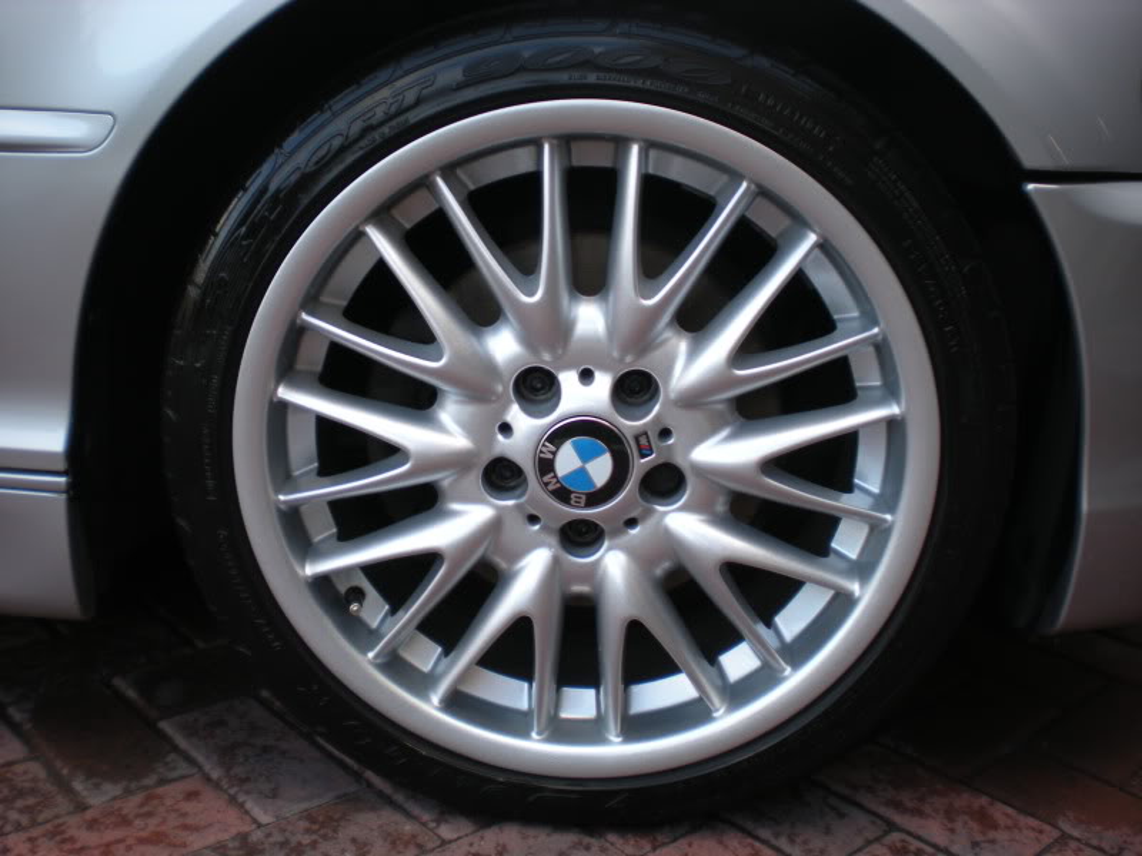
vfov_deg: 37.7
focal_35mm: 38
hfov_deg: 49.0
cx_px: 571
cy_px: 428
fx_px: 1254
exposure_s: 1/72.3
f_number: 3.1
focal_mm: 6.3
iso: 64
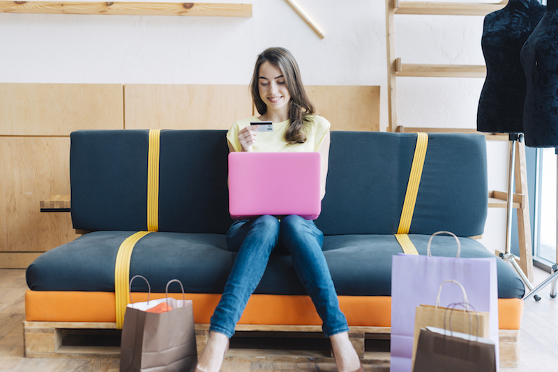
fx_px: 775
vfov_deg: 27.0
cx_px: 279
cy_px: 186
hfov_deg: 39.6
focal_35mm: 50
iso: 400
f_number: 2.8
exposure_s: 1/160
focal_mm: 50
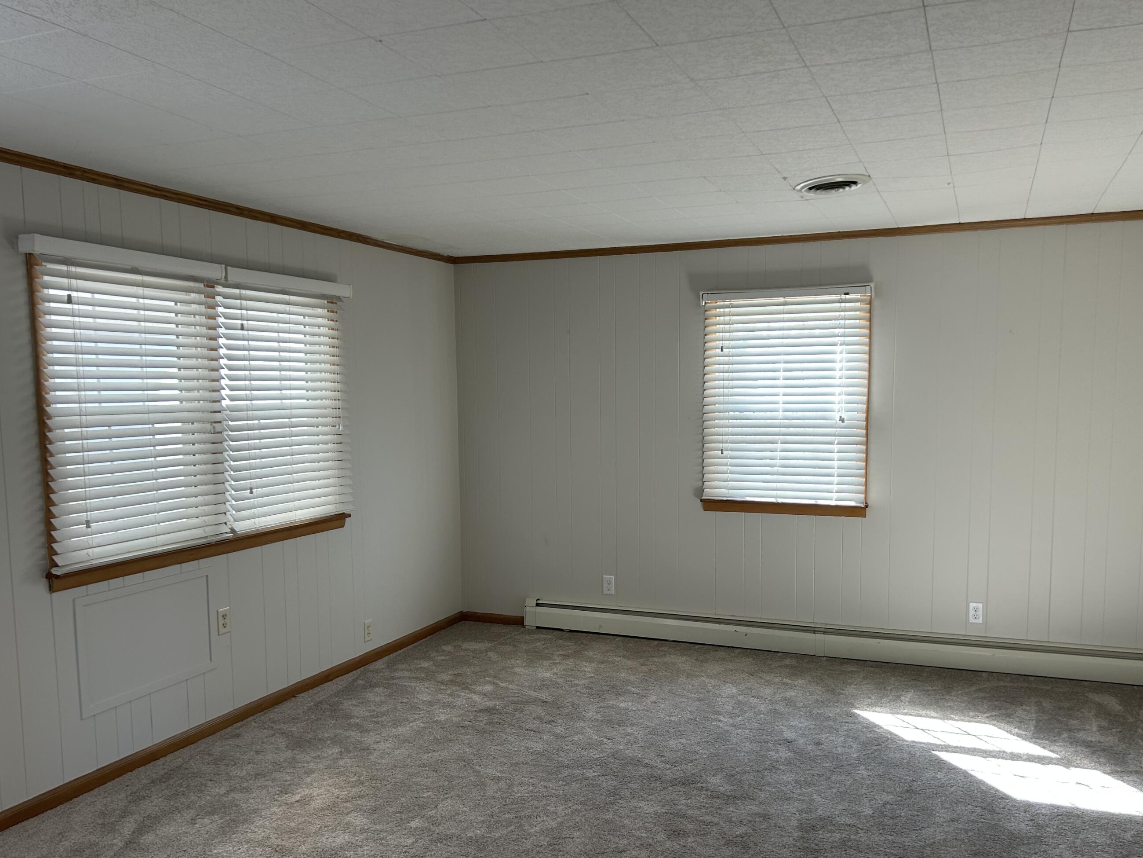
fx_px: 991
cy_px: 483
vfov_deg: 46.7
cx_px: 600
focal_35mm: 30
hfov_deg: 59.9
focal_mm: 5.7
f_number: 1.5
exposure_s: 1/120
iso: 50
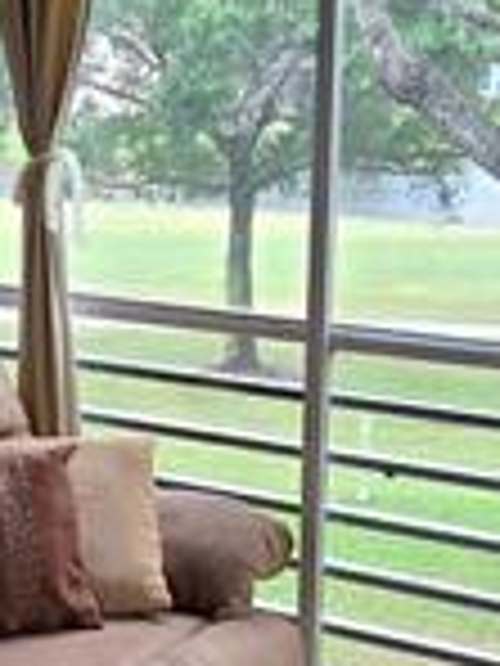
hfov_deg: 15.8
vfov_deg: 21.0
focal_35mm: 93
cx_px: 108
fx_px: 1791
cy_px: 468
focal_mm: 5.4
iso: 40
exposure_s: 1/180
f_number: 1.8
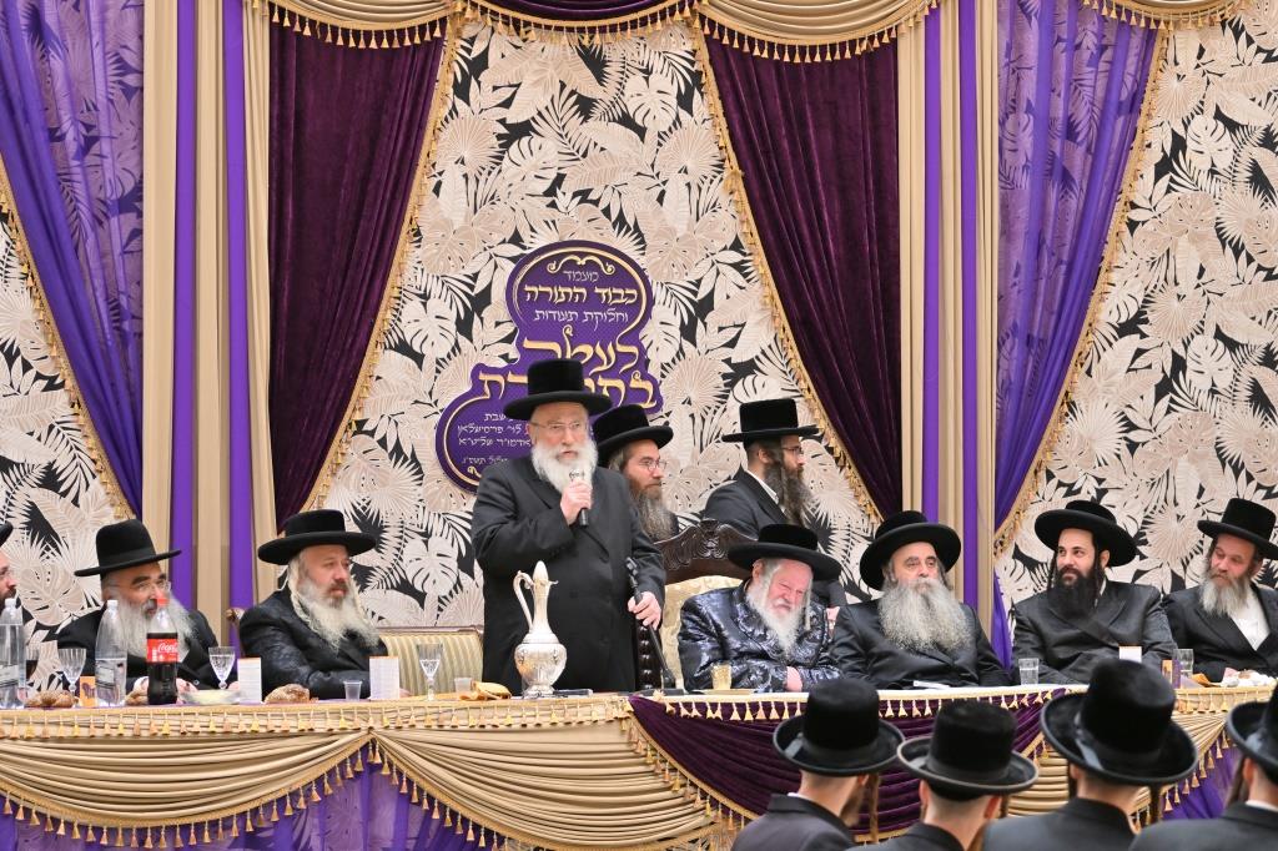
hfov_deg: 19.5
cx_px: 639
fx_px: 3726
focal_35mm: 105
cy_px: 426
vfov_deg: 13.0
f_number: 2.8
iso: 500
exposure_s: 1/250
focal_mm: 70
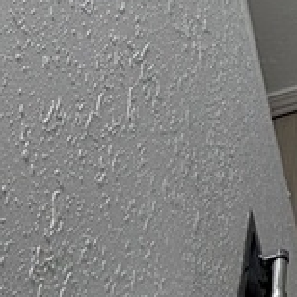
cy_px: -264
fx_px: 845
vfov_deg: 16.2
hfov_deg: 13.4
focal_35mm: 87
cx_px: 748
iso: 100
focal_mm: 2.22
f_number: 2.2
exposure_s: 1/120
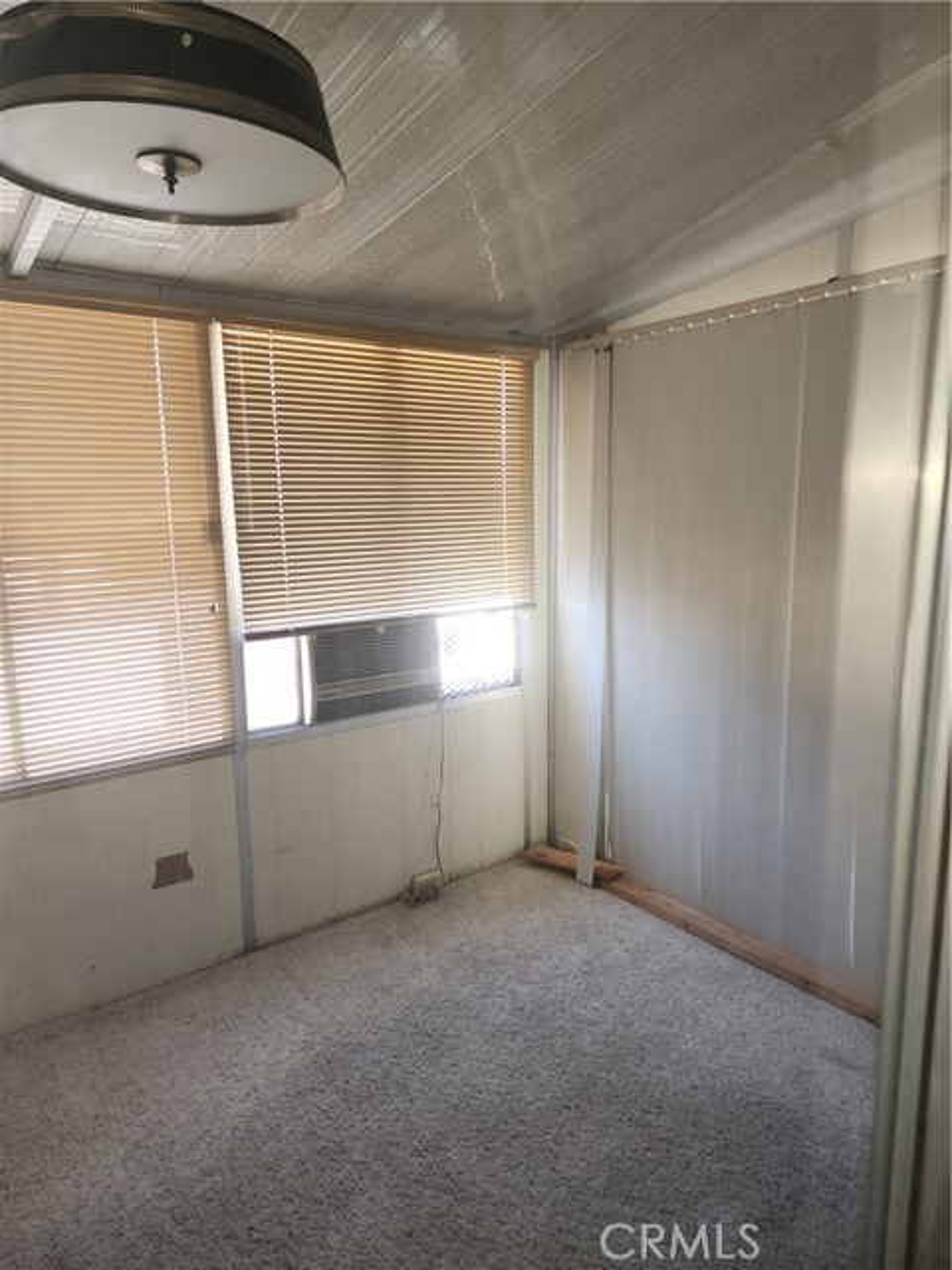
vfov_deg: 73.9
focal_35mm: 23
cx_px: 476
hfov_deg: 58.9
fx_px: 843
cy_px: 635
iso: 125
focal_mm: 6.4
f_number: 1.8
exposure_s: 1/60
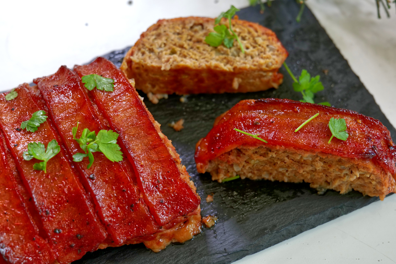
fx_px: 660
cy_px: 132
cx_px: 198
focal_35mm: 60
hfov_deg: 33.4
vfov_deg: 22.6
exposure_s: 1/80
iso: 1000
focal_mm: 60
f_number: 7.1
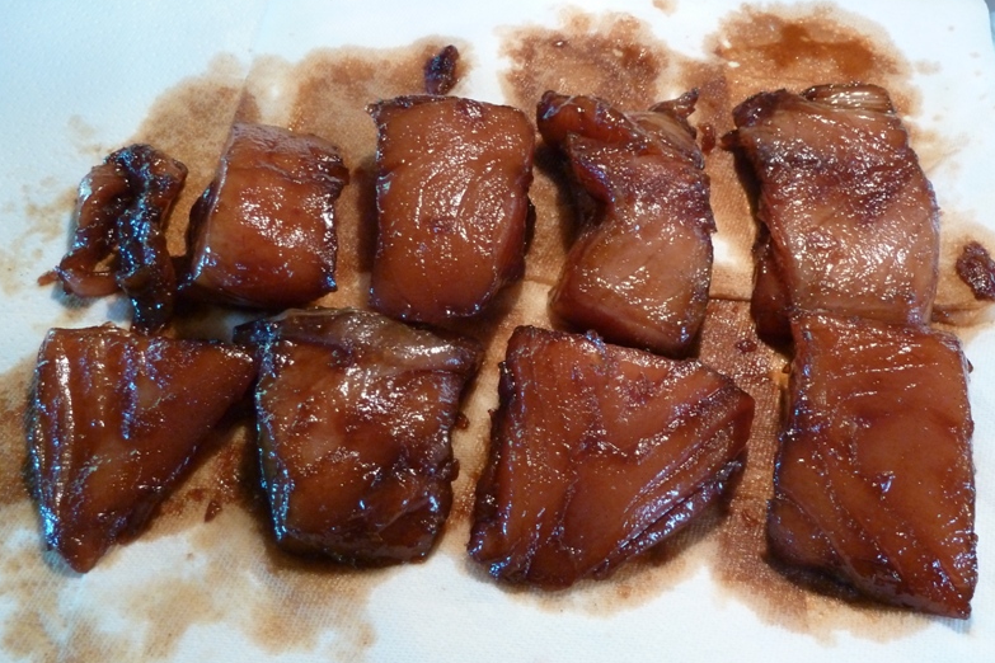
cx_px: 498
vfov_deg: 38.8
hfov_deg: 55.8
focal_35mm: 34
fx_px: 940
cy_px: 362
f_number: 3.5
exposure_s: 1/10
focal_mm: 5.3
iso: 400
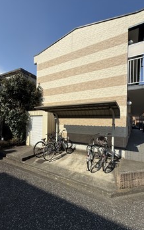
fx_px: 107
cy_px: 123
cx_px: 75
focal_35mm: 17
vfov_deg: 94.2
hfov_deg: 67.9
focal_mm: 2.22
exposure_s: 1/3289
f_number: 2.2
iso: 50
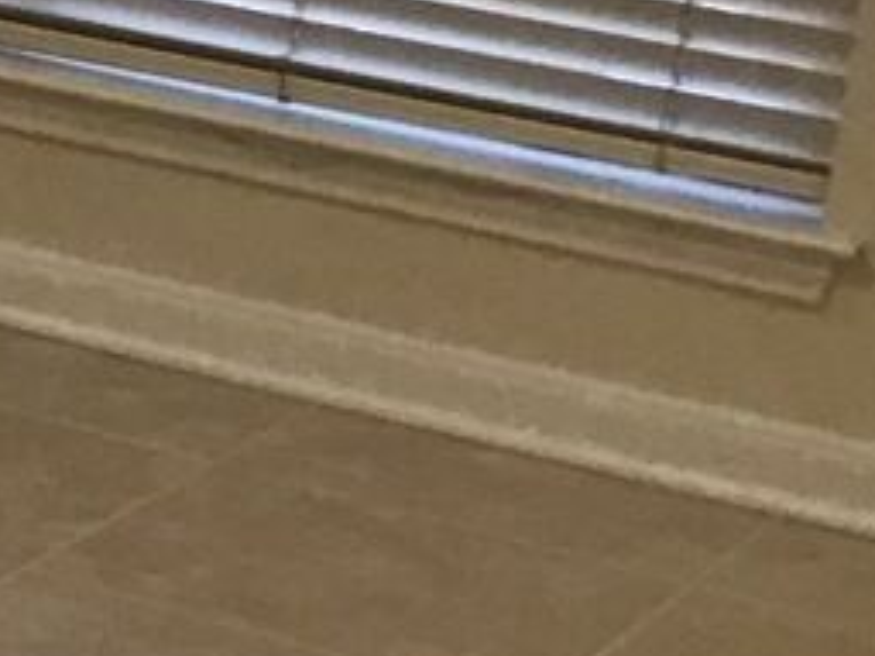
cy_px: -76
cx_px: -1517
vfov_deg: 8.4
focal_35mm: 175
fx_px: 4421
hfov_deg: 9.5
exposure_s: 1/30
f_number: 2.4
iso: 50
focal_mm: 3.3
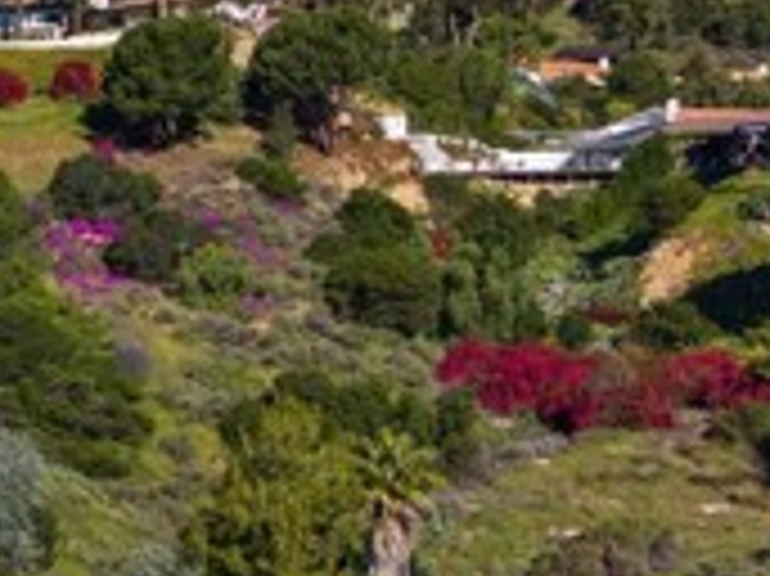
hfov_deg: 18.1
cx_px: -536
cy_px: 284
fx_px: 2001
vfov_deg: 16.4
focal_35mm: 90
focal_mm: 8.67
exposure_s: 1/4000
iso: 110
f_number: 1.8
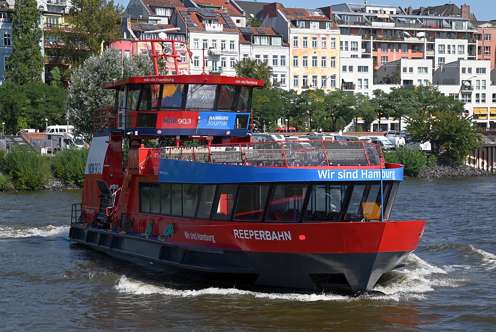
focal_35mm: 82
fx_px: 1131
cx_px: 248
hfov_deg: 24.7
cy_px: 166
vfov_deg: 16.7
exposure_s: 1/400
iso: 100
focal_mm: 82
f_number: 7.1
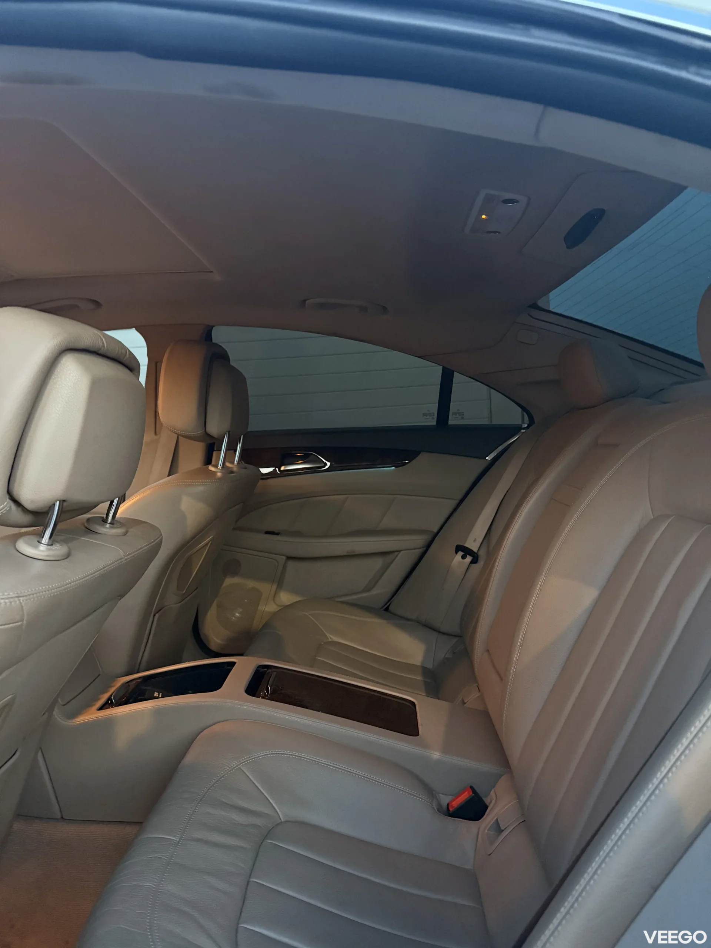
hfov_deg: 56.8
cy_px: 474
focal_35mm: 24
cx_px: 356
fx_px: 657
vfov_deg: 71.6
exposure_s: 1/60
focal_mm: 6.76
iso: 800
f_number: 1.78
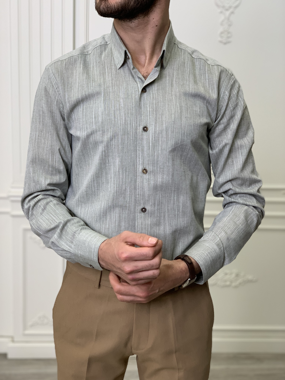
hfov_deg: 28.0
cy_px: 190
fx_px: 571
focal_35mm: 52
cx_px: 142
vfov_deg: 36.8
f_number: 2.4
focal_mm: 6
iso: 64
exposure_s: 1/122
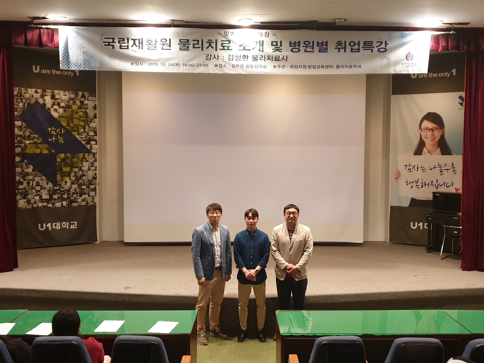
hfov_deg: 65.3
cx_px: 251
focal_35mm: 27
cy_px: 175
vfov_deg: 51.3
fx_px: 378
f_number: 1.5
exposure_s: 1/40
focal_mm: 4.3
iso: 320
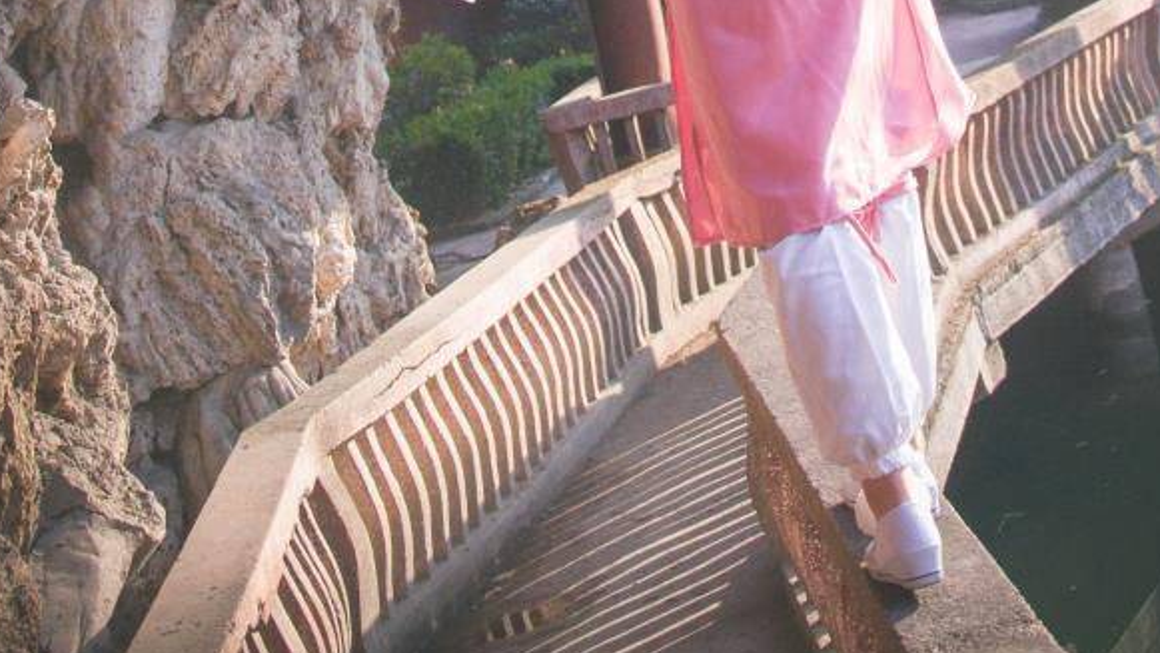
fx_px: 2494
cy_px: -437
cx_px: 674
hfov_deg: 26.1
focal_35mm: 81
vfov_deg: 13.7
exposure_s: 1/800
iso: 800
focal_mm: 25
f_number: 5
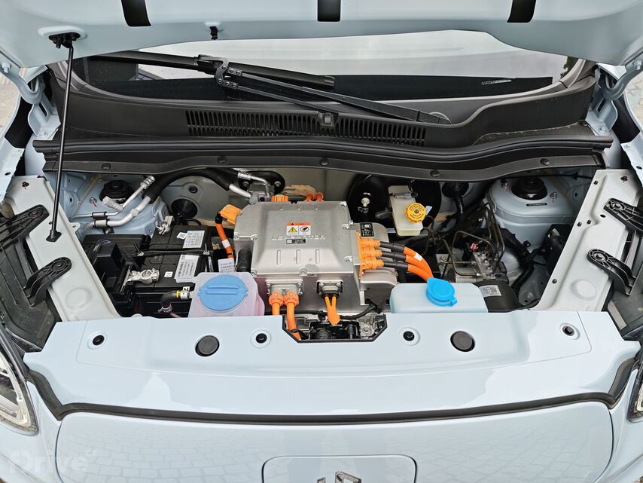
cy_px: 242
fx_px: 427
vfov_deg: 58.9
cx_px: 322
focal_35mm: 23
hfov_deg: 73.9
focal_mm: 8.72
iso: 50
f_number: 1.63
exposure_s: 1/205
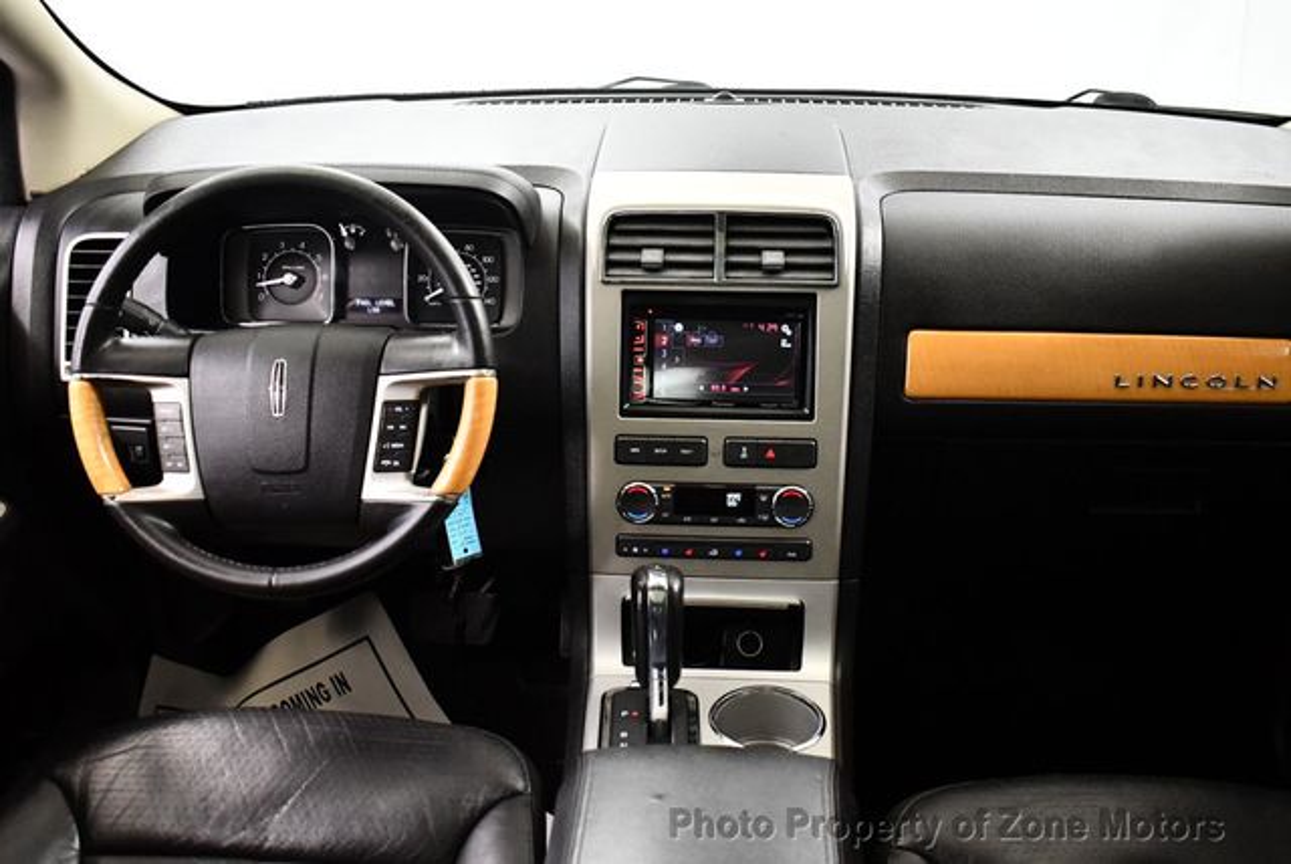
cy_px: 432
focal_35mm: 36
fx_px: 1292
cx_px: 646
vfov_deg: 36.9
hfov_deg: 53.1
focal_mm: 18
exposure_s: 1/80
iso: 3200
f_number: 3.5
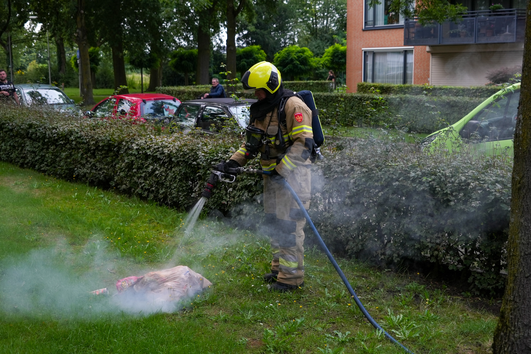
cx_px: 266
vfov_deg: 27.6
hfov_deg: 40.3
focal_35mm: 49
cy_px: 177
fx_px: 723
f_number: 5.6
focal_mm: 49
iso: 500
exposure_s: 1/125
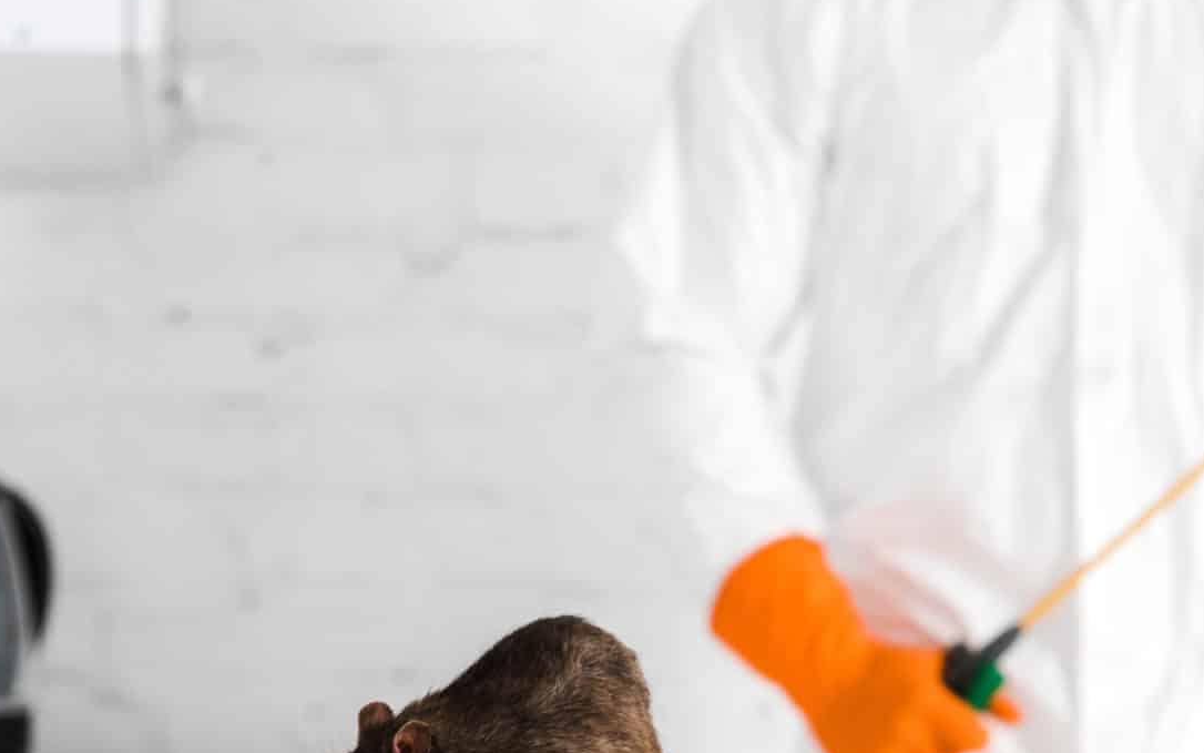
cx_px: 804
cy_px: 531
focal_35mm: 100
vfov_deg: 13.1
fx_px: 3282
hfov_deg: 20.7
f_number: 4.5
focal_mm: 52
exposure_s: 1/160
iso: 250
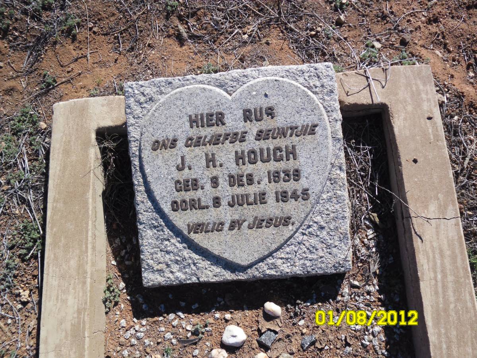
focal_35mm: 27
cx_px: 238
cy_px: 179
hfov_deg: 65.3
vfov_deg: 51.4
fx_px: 372
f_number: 3.5
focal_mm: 4.9
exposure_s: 1/1000
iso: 80
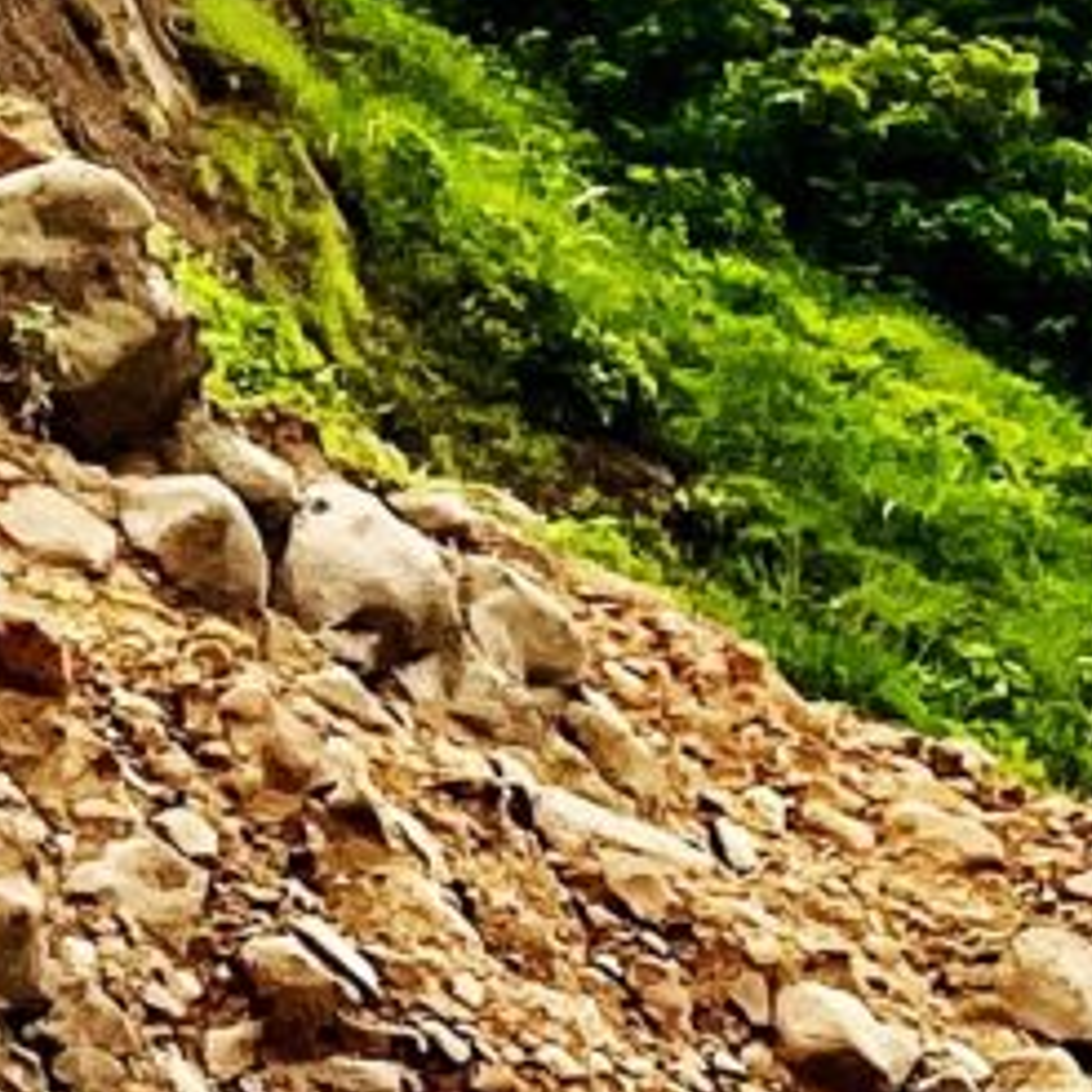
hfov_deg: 3.7
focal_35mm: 478
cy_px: 417
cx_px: 1176
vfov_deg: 3.7
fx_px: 17060
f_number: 2
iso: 25
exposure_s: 1/3425
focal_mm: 6
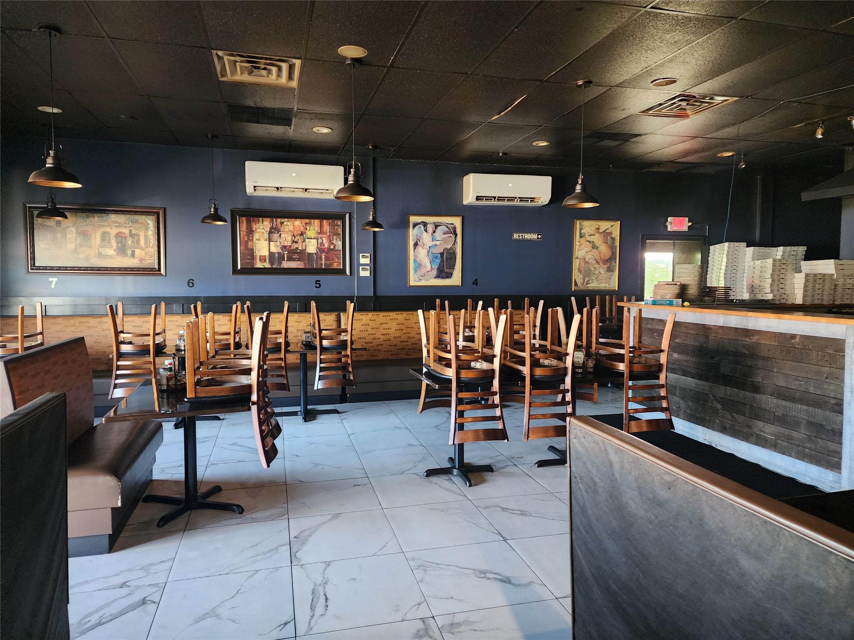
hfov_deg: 73.9
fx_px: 567
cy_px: 320
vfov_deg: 58.9
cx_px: 427
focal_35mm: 23
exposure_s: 1/24
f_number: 1.8
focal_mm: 6.4
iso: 640
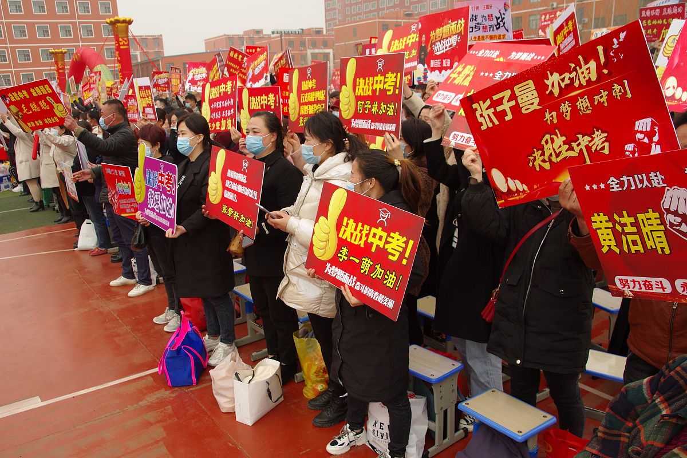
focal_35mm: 25
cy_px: 229
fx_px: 477
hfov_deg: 71.5
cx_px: 344
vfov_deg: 51.3
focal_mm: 17
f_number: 5
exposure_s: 1/320
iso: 250
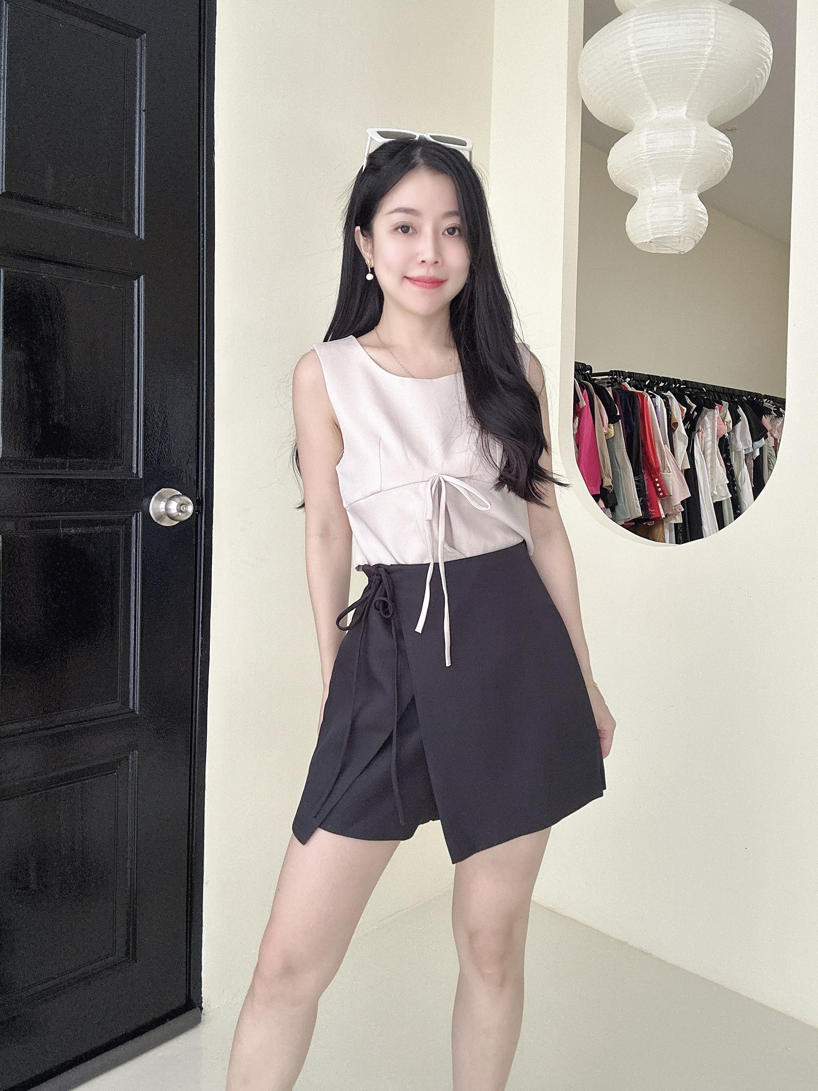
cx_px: 409
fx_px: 725
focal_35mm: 23
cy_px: 546
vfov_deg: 73.9
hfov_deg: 58.9
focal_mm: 2.69
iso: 80
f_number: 1.9
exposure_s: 1/60
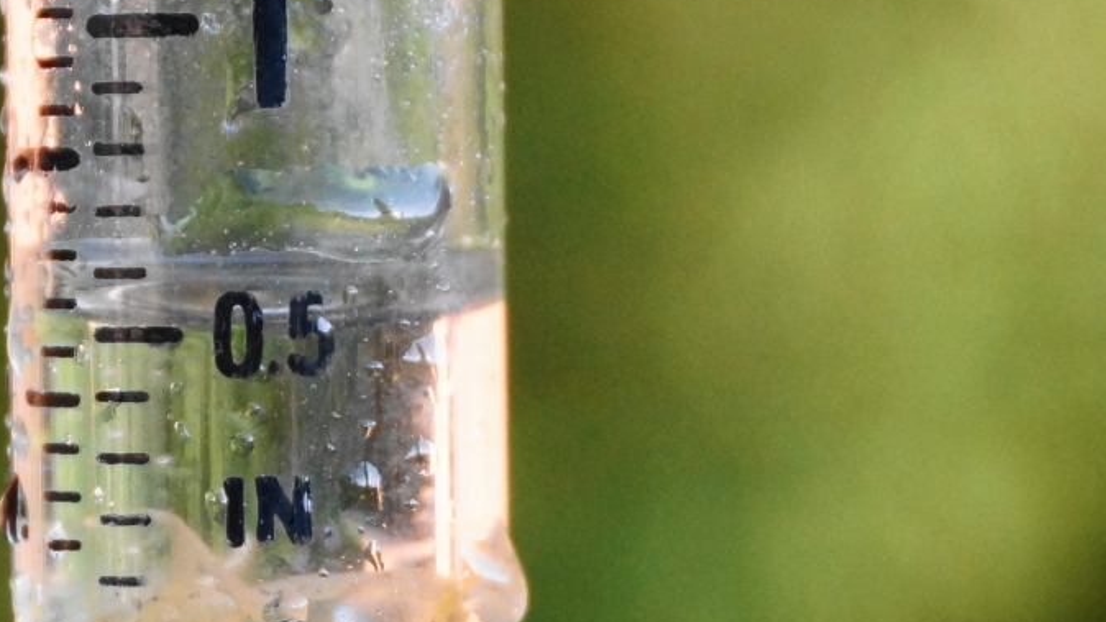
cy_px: 496
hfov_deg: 12.3
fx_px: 5125
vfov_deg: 6.9
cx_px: 312
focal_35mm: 175
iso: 1000
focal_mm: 75
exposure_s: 1/125
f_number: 5
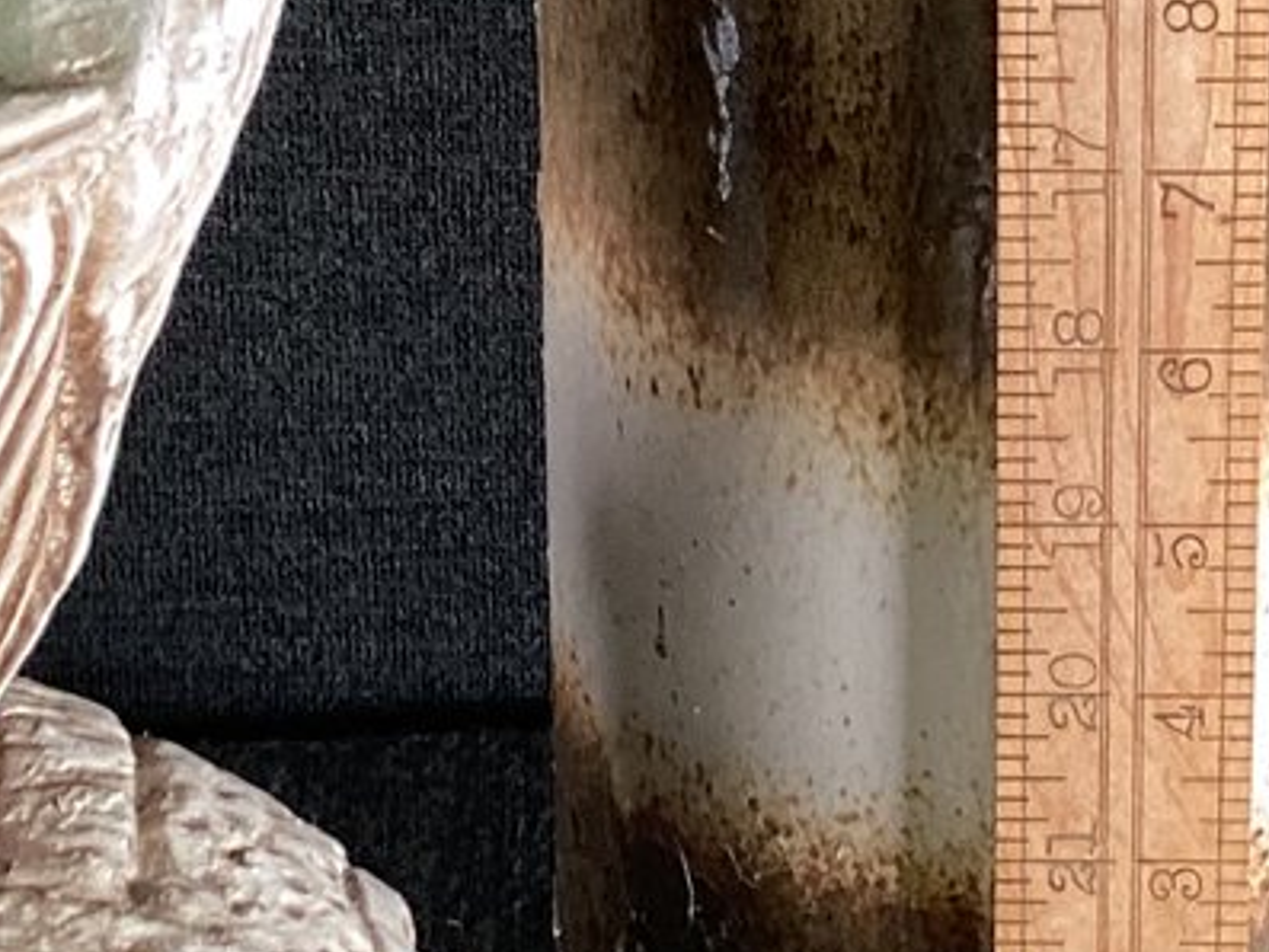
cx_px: 1159
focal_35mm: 118
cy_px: -155
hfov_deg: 16.5
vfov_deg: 12.3
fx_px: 4327
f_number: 2.4
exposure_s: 1/60
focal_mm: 3.3
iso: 80
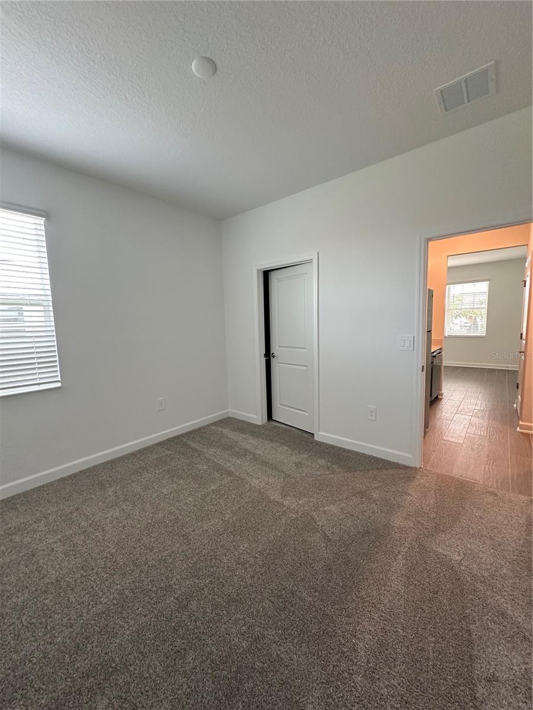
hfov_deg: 85.7
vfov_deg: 102.1
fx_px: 287
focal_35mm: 14
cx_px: 266
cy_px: 355
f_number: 2.2
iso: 320
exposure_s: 1/120
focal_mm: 2.22
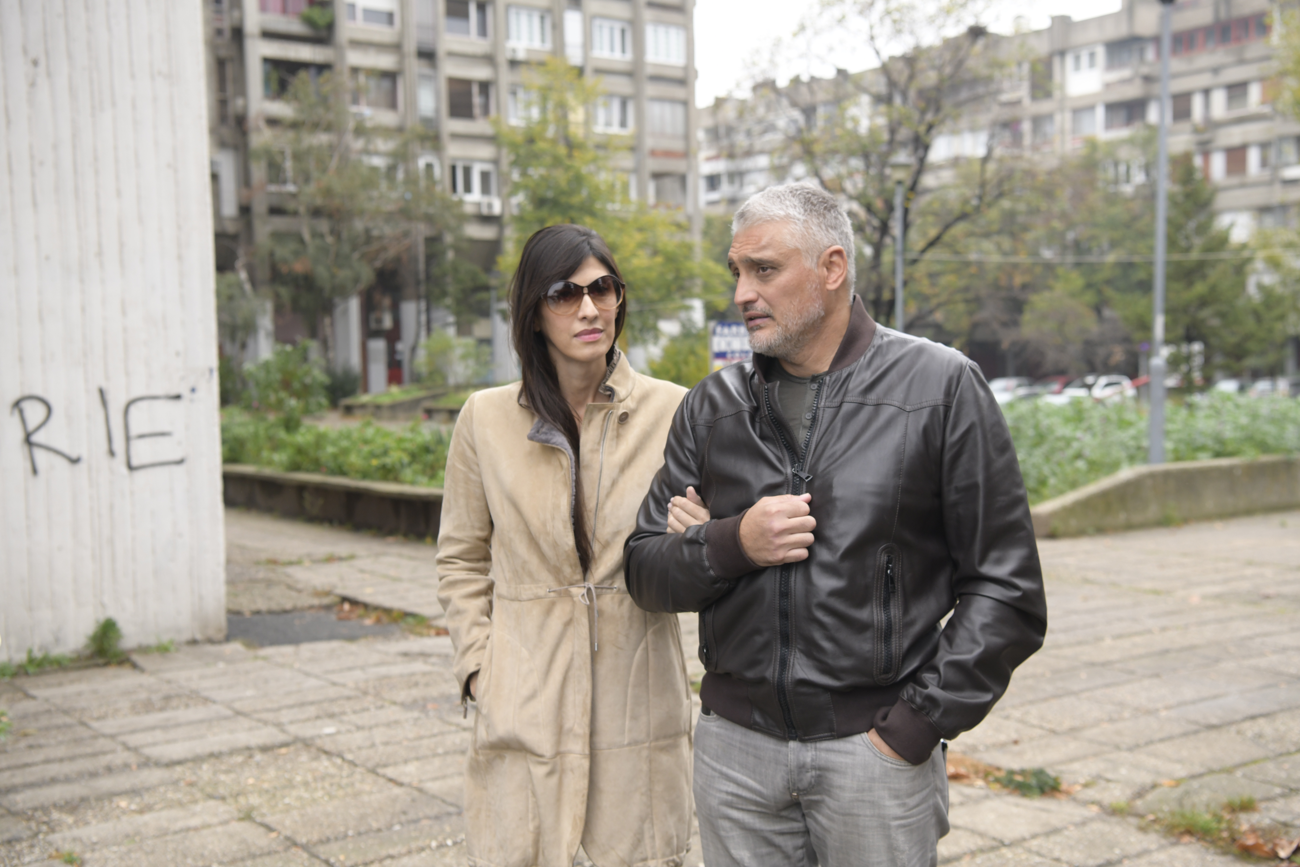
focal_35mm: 44
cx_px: 650
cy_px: 434
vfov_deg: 30.5
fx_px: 1589
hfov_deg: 44.5
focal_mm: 44
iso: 800
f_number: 4.5
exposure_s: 1/320
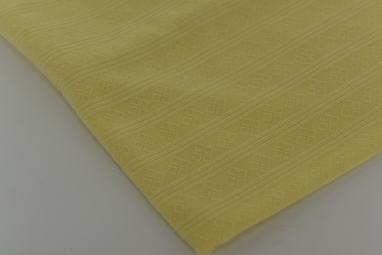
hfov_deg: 39.6
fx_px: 531
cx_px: 191
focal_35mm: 50
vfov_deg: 27.0
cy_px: 128
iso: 100
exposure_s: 1/400
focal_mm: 50
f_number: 3.5
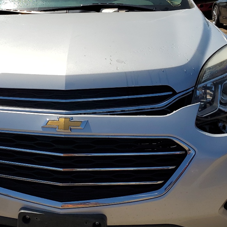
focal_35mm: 52
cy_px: 90
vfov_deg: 32.7
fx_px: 386
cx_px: 79
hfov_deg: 32.6
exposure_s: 1/10000
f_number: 1.5
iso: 50
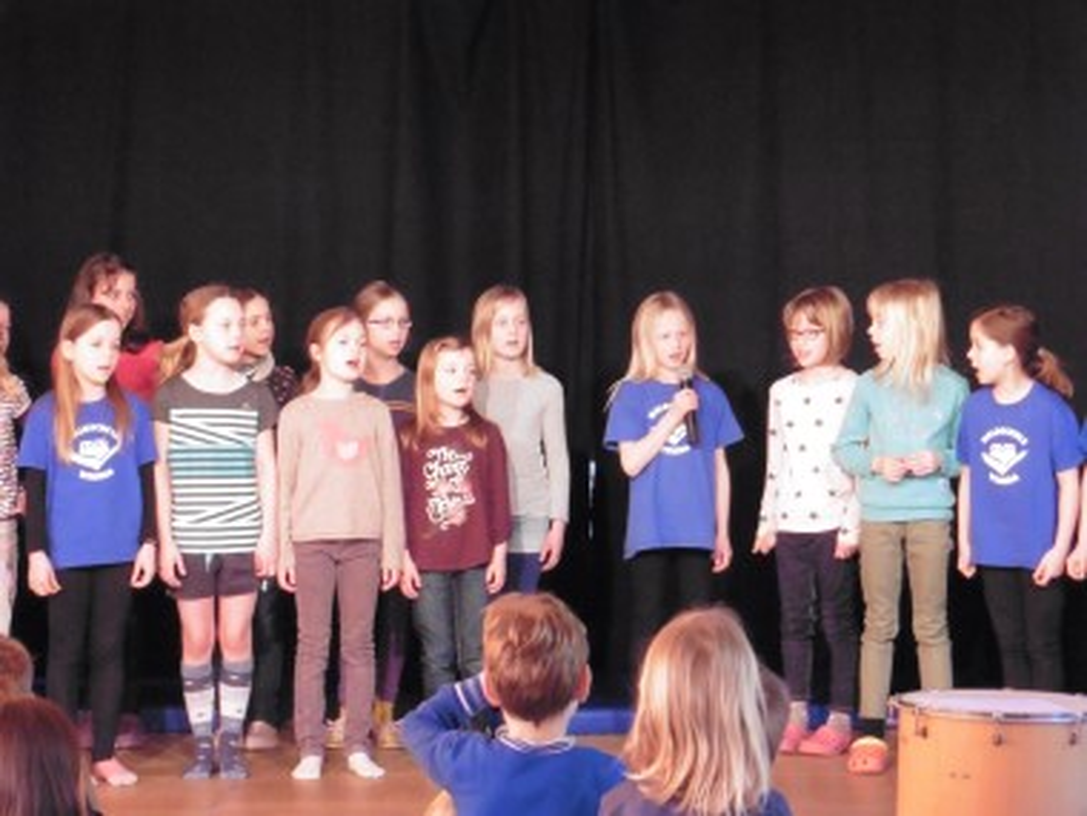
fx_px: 3831
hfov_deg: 16.1
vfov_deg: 12.1
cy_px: 408
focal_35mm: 122
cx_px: 544
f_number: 5.4
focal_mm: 21.8
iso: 1600
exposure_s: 1/40
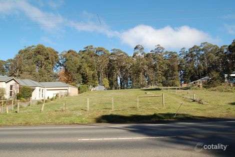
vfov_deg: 47.9
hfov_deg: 67.4
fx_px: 176
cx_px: 118
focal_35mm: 27
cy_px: 78
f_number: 8
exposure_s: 1/250
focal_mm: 18
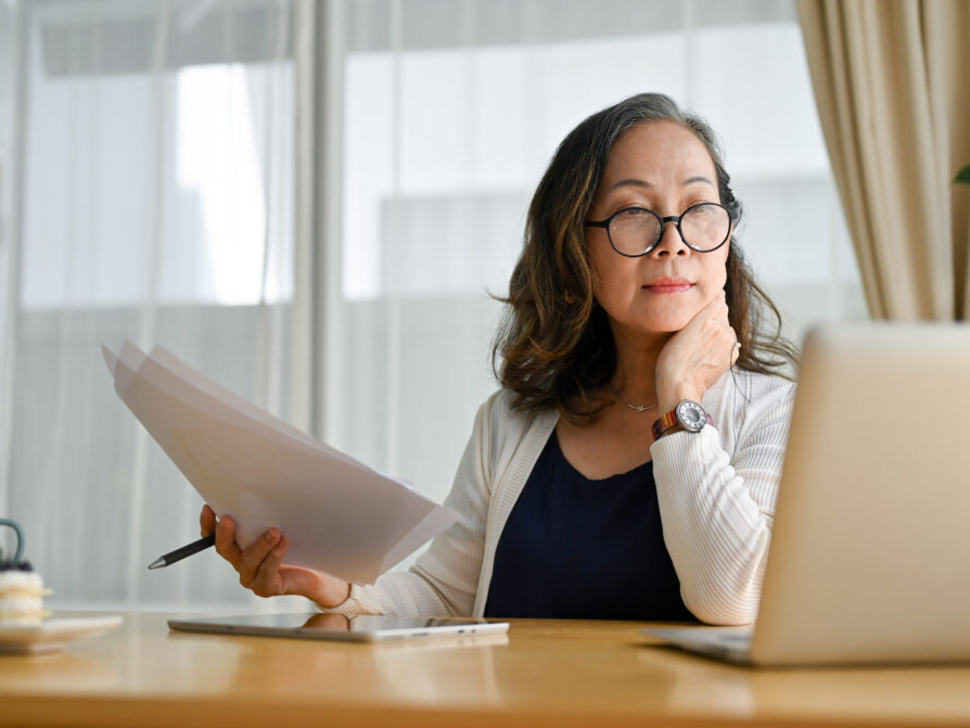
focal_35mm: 55
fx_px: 1542
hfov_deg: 34.9
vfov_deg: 26.6
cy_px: 365
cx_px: 454
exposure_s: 1/2500
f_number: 2.2
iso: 400
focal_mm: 50
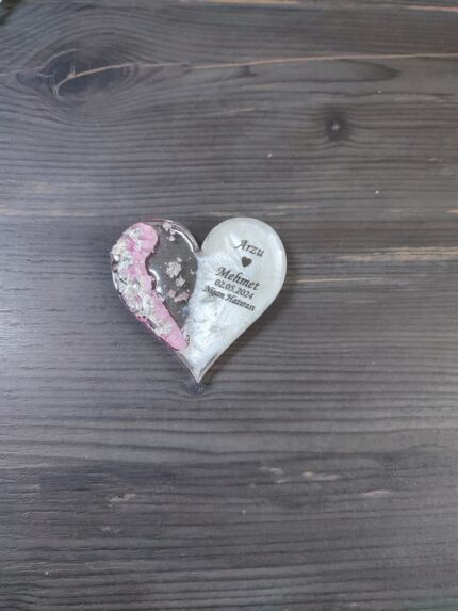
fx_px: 441
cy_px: 306
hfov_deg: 54.9
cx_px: 229
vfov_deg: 69.4
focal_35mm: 25
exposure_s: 1/33
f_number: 1.9
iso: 303
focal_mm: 6.04
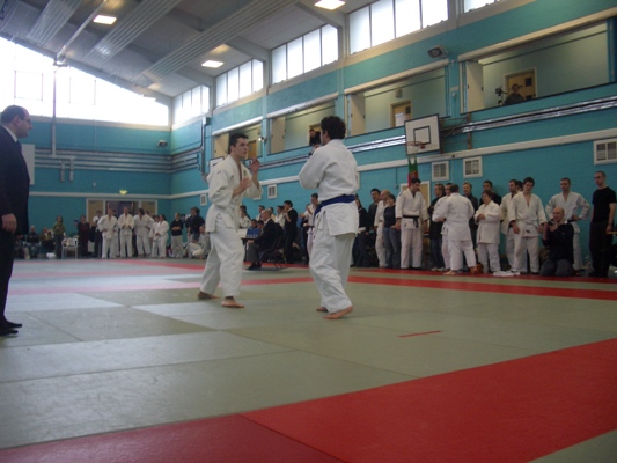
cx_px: 308
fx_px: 624
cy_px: 232
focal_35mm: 35
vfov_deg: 40.7
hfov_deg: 52.6
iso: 100
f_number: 2.6
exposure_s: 1/60
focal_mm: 5.8
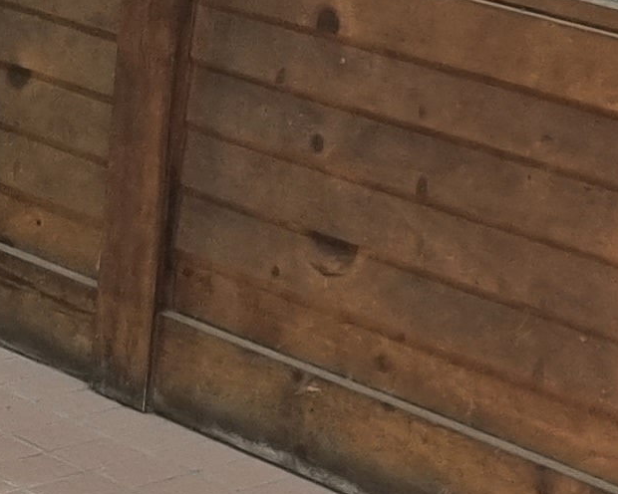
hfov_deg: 11.0
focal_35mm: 165
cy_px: -640
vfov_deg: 8.6
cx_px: 1058
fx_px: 3018
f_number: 1.8
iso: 200
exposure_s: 1/120
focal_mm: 5.4
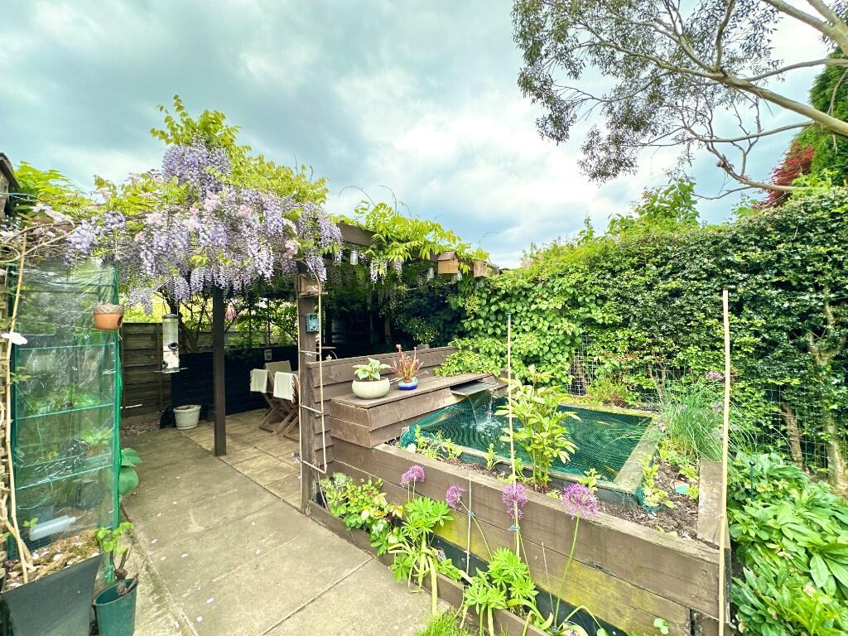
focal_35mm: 14
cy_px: 318
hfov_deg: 102.1
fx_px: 343
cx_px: 424
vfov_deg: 85.7
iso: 40
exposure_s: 1/217
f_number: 2.2
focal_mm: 2.22
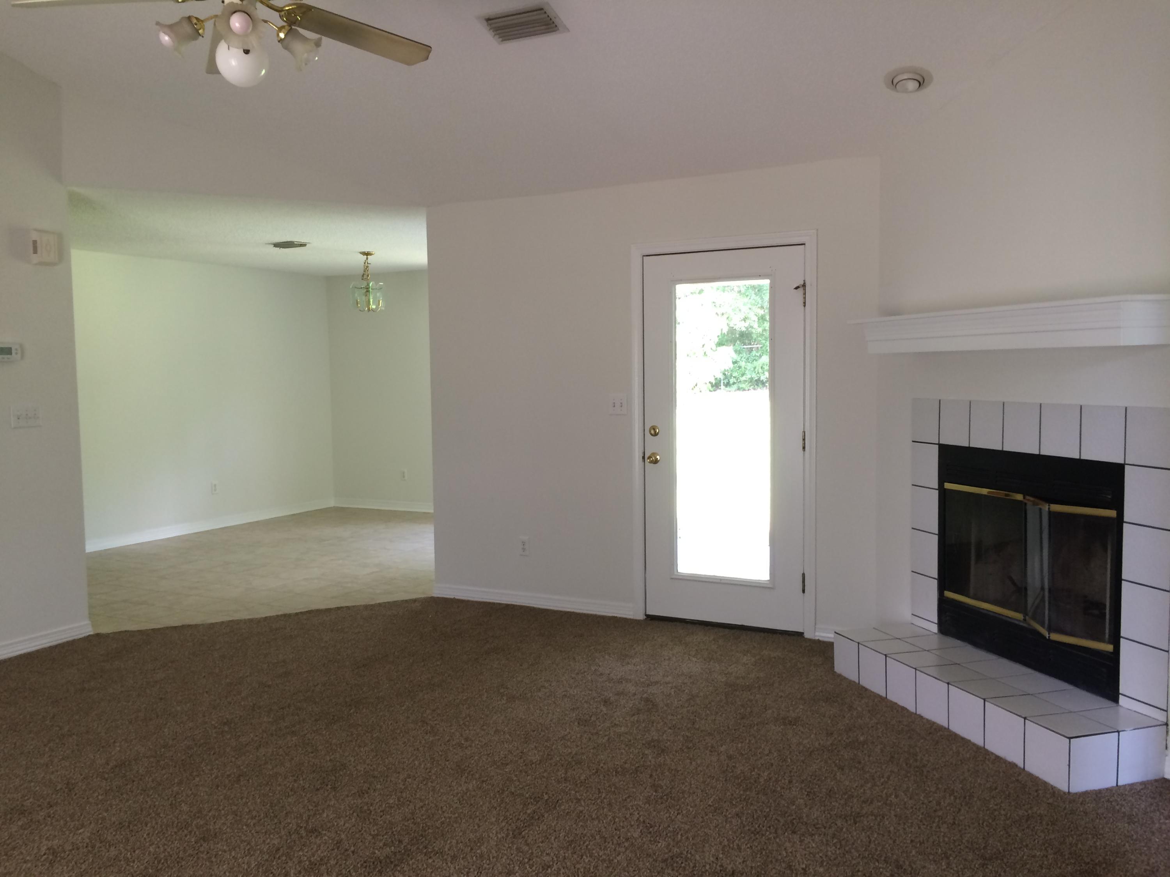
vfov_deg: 48.2
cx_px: 585
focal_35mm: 29
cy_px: 438
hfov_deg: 61.7
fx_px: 980
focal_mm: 4.15
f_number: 2.2
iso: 64
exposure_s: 1/30
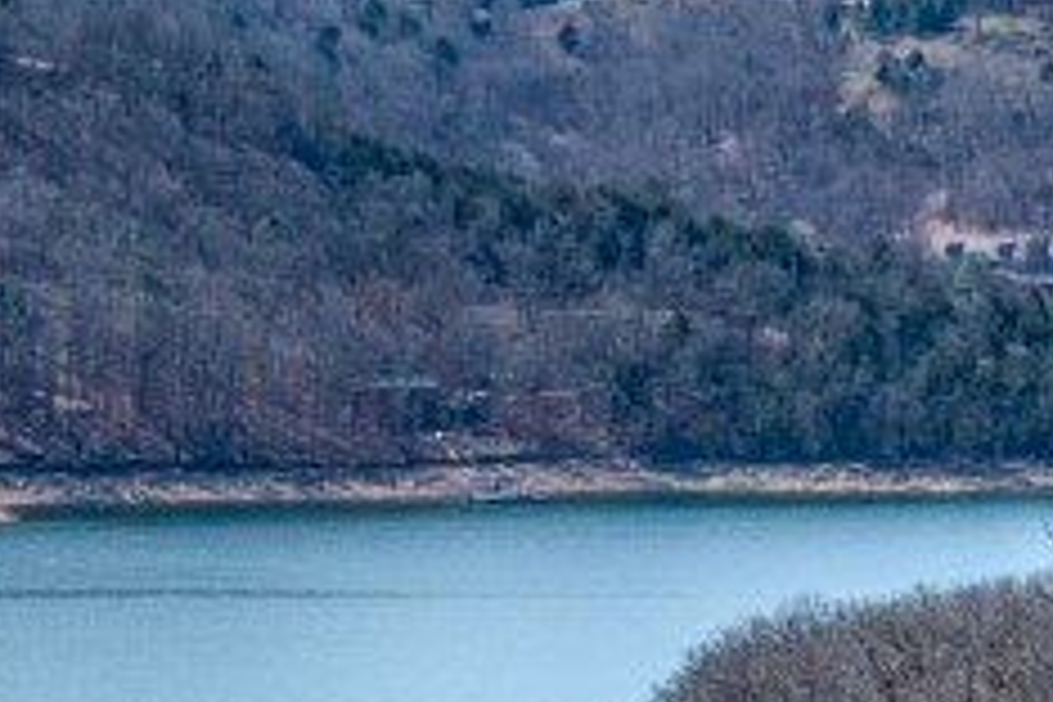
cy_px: 1296
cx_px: -202
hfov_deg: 7.2
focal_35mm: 285
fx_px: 8336
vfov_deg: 4.8
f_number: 4
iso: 125
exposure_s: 1/80
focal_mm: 65
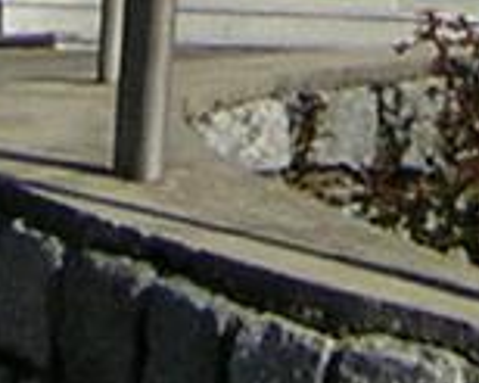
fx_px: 5058
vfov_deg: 4.2
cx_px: 389
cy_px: -778
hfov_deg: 5.4
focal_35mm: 357
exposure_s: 1/450
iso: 50
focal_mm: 6.1
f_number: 5.8
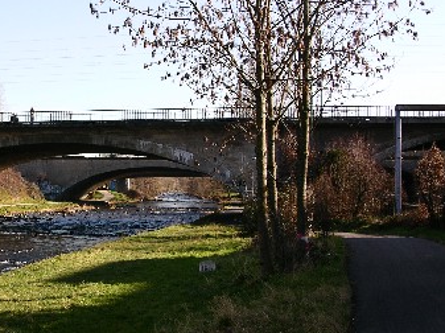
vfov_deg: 24.0
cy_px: 169
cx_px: 101
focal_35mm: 61
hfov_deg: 31.1
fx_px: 783
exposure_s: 1/100
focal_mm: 8.9
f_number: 6.3
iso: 50
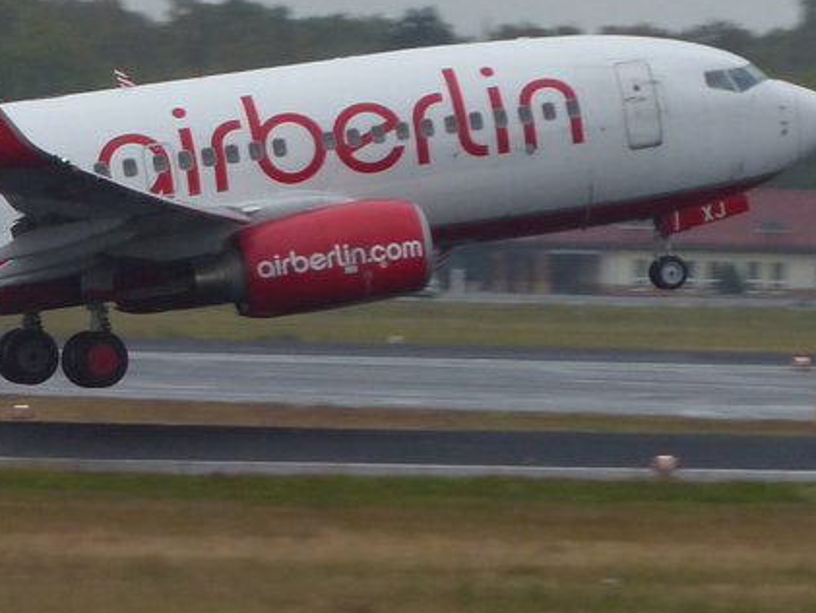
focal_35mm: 673
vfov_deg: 2.2
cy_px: 163
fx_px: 15869
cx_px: -29
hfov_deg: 2.9
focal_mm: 42.5
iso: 200
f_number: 4
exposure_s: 1/320
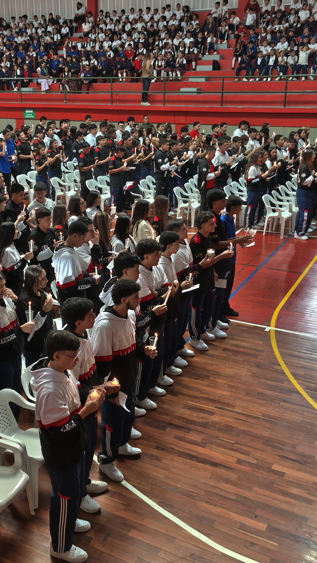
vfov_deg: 49.4
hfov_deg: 28.7
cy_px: 297
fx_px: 613
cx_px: 96
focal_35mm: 41
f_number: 1.7
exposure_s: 1/120
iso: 400
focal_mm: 5.35
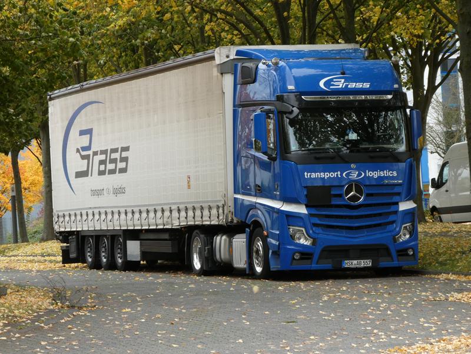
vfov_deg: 8.6
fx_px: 2340
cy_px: 177
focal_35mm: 172
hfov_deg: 11.5
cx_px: 236
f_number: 5.6
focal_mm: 30.9
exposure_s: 1/80
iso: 250
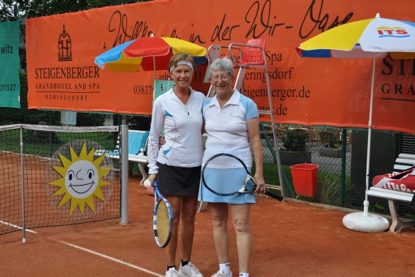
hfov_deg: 35.1
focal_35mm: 57
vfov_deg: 23.8
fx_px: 657
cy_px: 138
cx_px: 208
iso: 200
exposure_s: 1/320
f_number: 9
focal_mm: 38
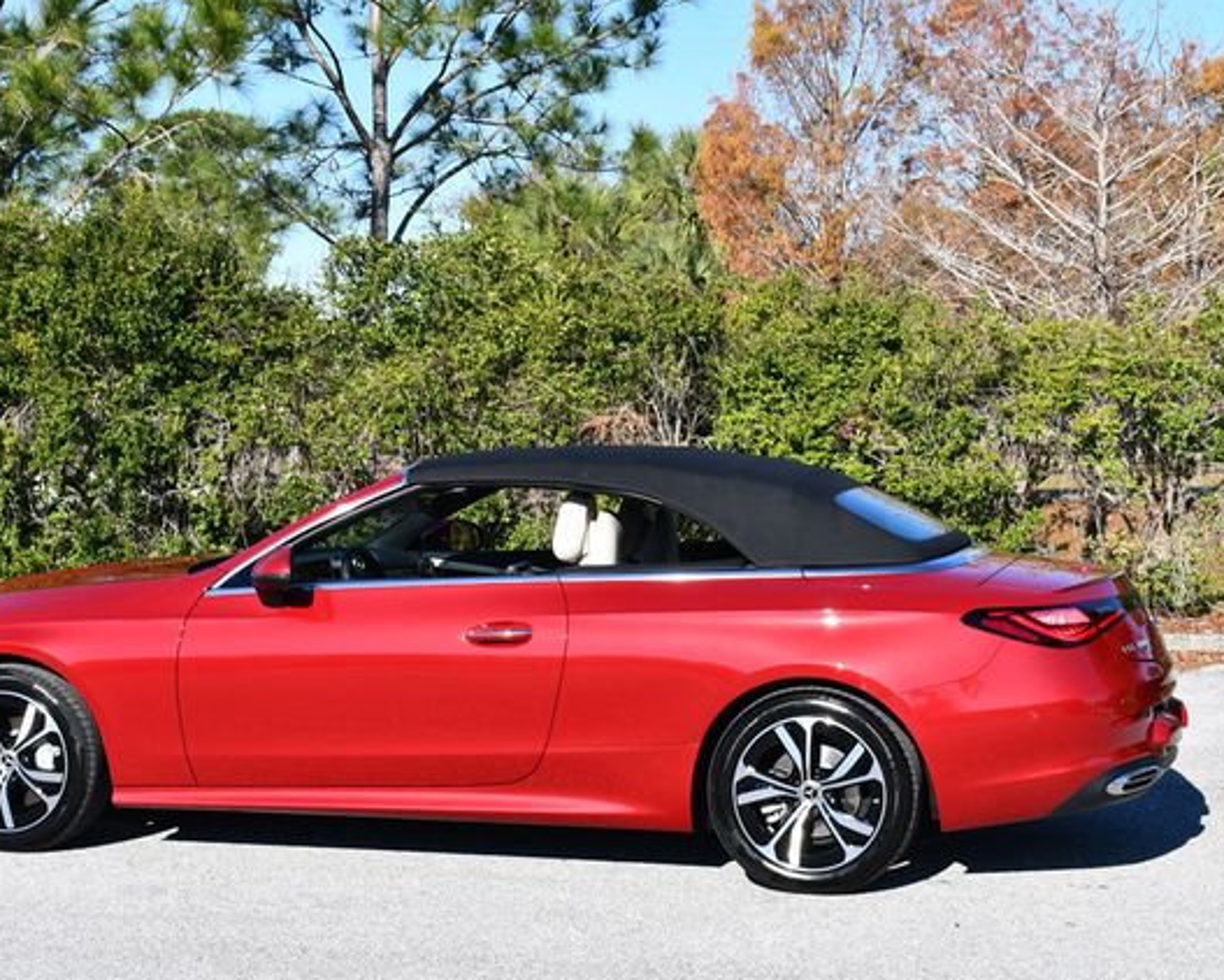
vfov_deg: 21.0
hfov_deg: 26.0
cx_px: 532
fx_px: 2645
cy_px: 490
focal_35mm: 73
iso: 110
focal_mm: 32
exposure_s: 1/250
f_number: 8
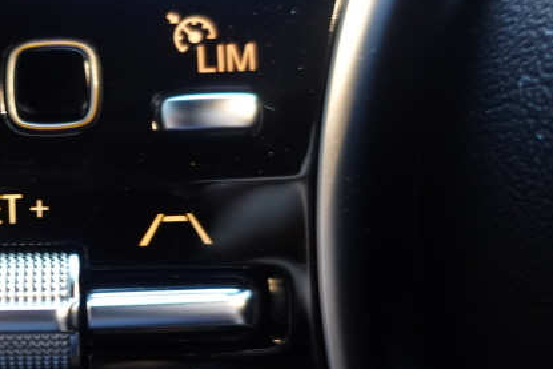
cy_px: 222
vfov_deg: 26.0
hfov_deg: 35.6
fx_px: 799
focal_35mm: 52
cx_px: 43
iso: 800
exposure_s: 1/15
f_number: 1.8
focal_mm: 8.8
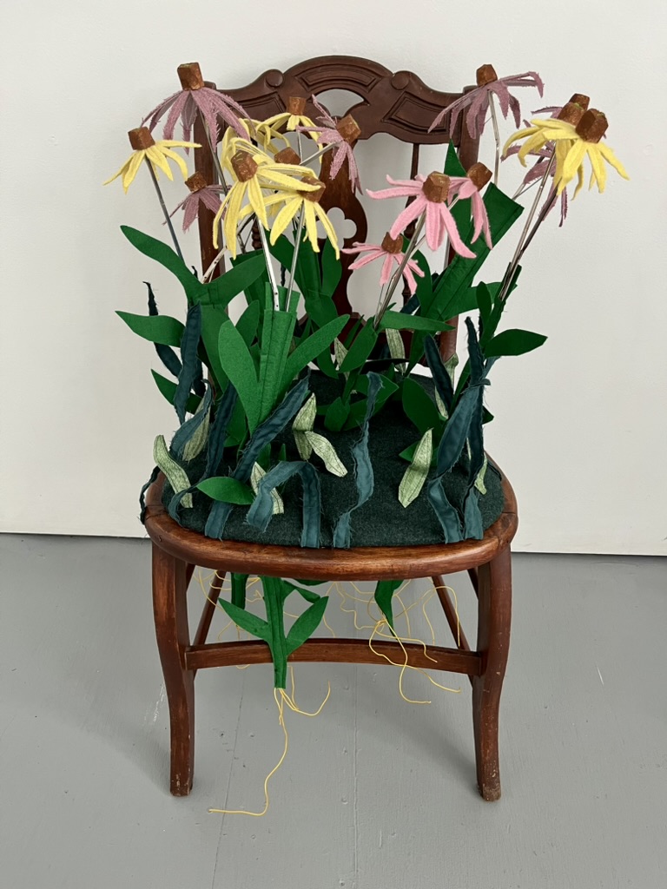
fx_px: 668
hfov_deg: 53.1
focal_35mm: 26
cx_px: 334
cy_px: 444
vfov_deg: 67.3
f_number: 1.6
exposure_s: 1/65
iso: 125
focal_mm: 5.1
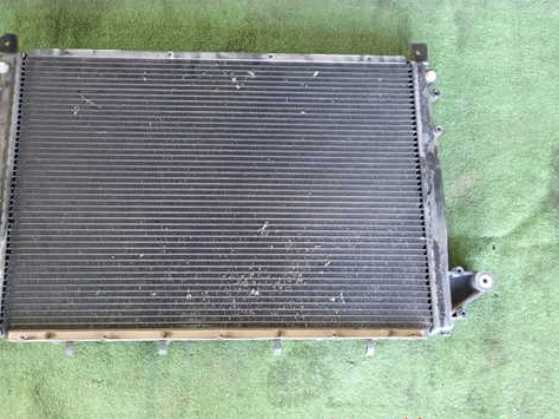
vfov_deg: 37.6
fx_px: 613
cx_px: 243
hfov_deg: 48.9
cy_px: 181
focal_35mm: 38
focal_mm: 5.4
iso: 400
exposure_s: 1/30
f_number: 2.3
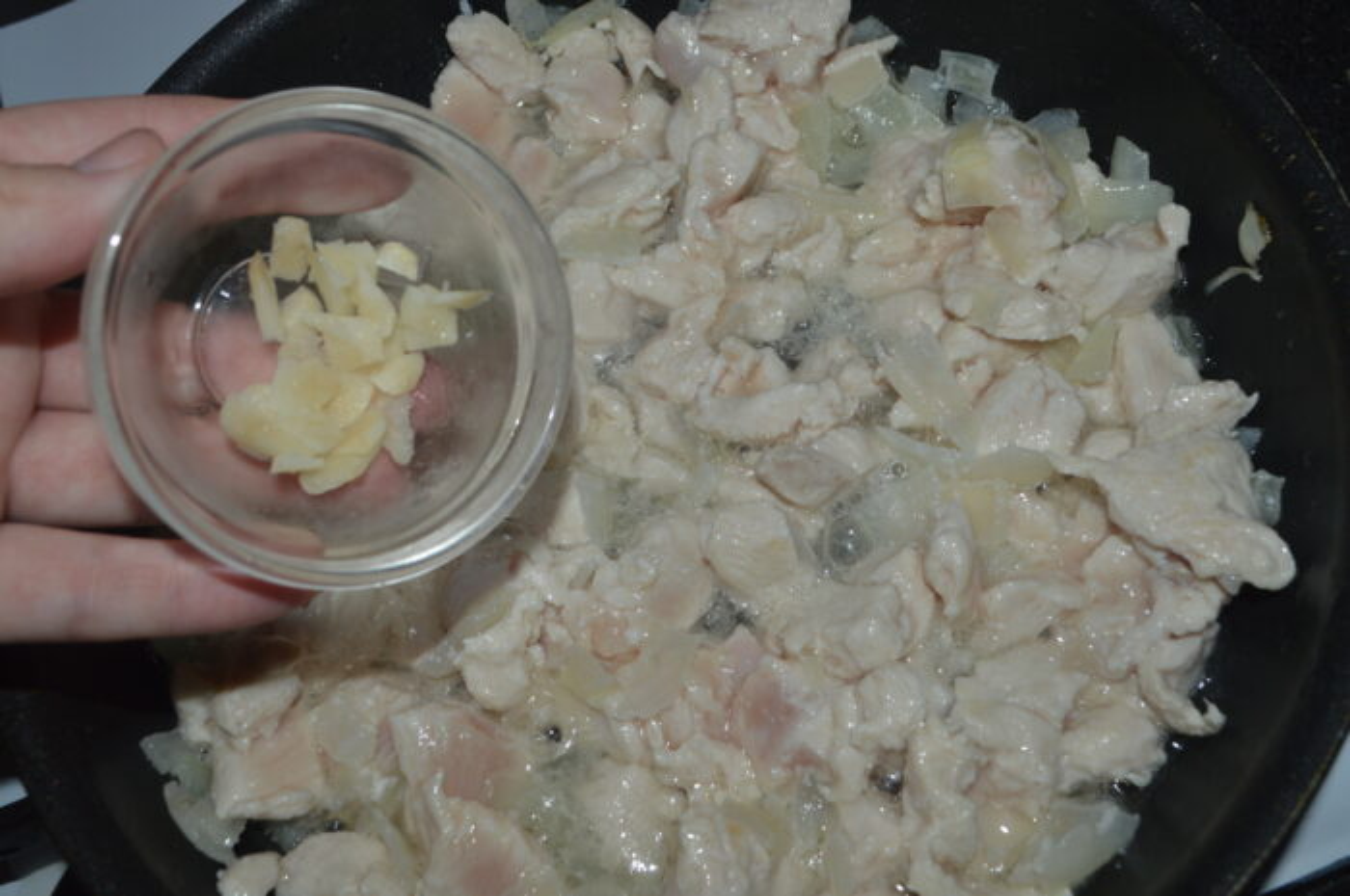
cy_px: 448
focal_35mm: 39
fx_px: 1461
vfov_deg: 34.1
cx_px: 675
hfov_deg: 49.6
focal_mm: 26
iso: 100
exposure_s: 1/60
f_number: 8
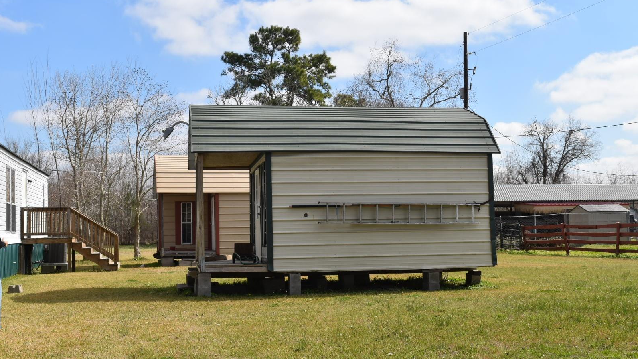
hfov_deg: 42.9
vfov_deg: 24.9
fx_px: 812
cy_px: 194
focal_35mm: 48
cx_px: 322
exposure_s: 1/400
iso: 200
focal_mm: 30
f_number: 10
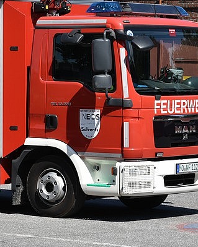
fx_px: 1319
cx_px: -43
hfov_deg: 8.5
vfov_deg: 10.7
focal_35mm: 180
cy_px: 81
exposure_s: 1/400
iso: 200
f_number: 10
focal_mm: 85
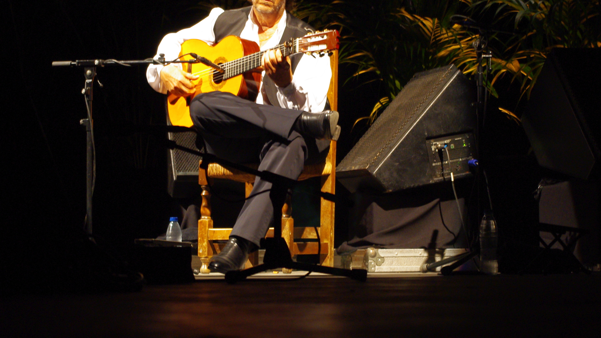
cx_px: 309
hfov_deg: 18.9
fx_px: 1801
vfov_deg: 10.7
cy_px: 140
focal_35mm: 113
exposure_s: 1/8
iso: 400
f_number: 5.6
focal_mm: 55
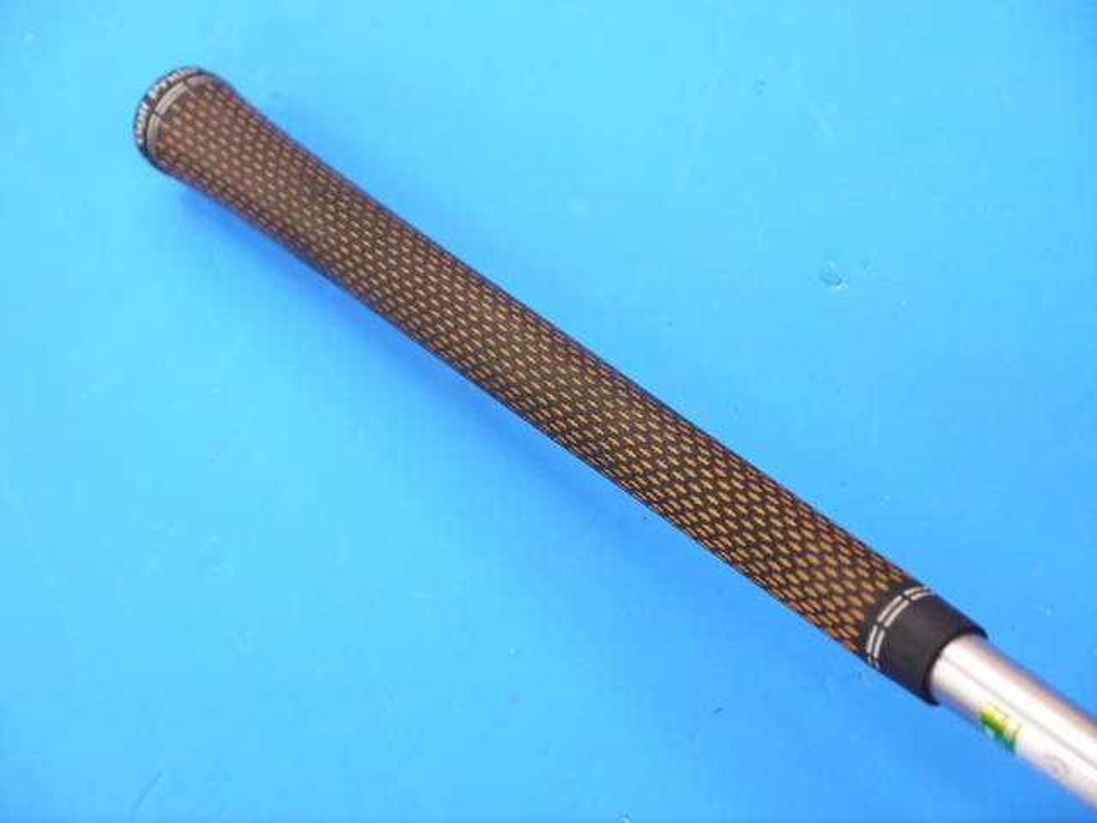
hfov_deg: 23.3
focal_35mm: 84
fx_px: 2662
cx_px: 548
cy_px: 412
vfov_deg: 17.6
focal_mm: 42
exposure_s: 1/80
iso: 800
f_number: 5.6
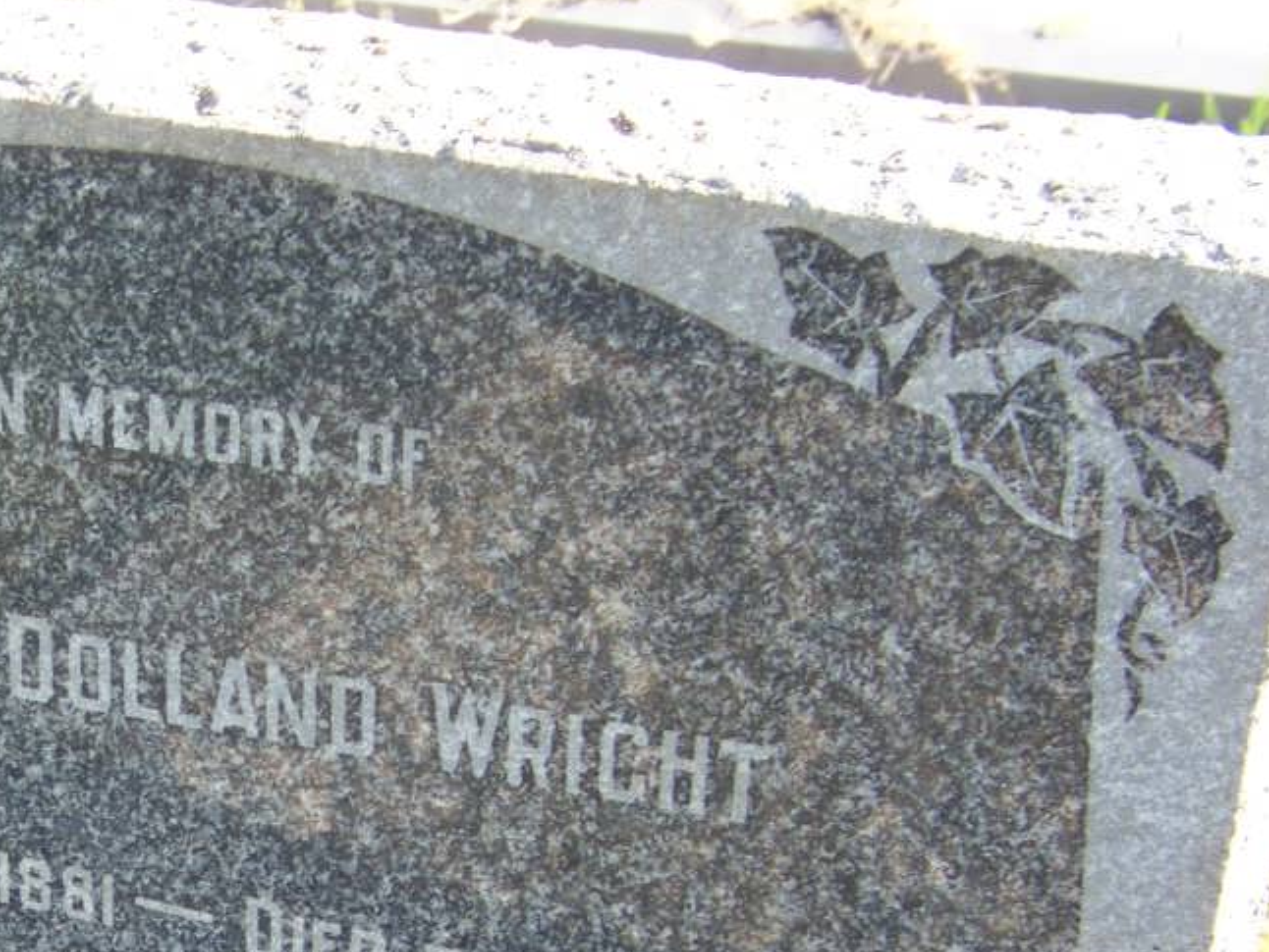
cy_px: 875
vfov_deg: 16.0
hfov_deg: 21.1
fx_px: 3337
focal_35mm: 91
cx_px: 163
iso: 64
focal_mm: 7.6
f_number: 2.8
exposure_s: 1/100
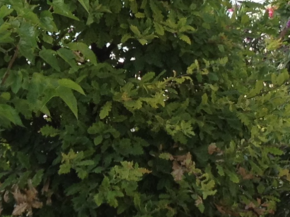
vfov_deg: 7.6
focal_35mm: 196
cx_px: 6
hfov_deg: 10.0
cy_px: 44
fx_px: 1642
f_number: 2.4
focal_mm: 4.28
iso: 50
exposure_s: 1/188
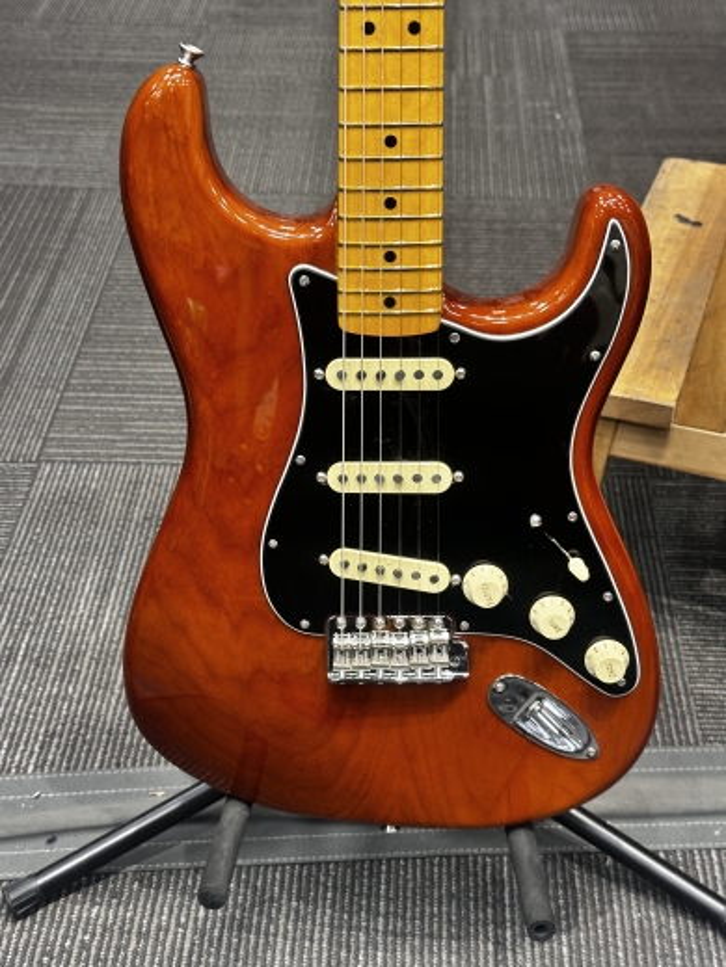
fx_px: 1342
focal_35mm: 48
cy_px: 484
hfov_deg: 30.3
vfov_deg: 39.7
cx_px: 363
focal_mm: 6.86
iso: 160
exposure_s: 1/60
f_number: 1.78
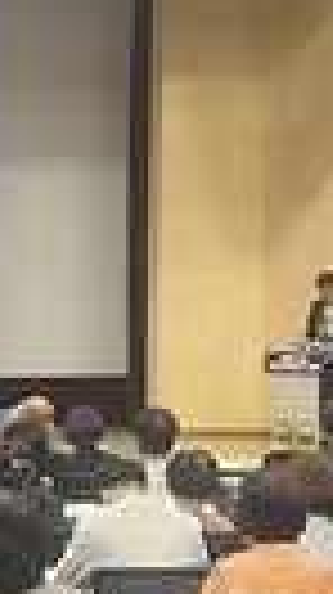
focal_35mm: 129
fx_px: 2030
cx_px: -180
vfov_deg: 16.6
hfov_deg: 9.1
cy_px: 342
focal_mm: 5.7
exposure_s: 1/60
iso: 100
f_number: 1.5
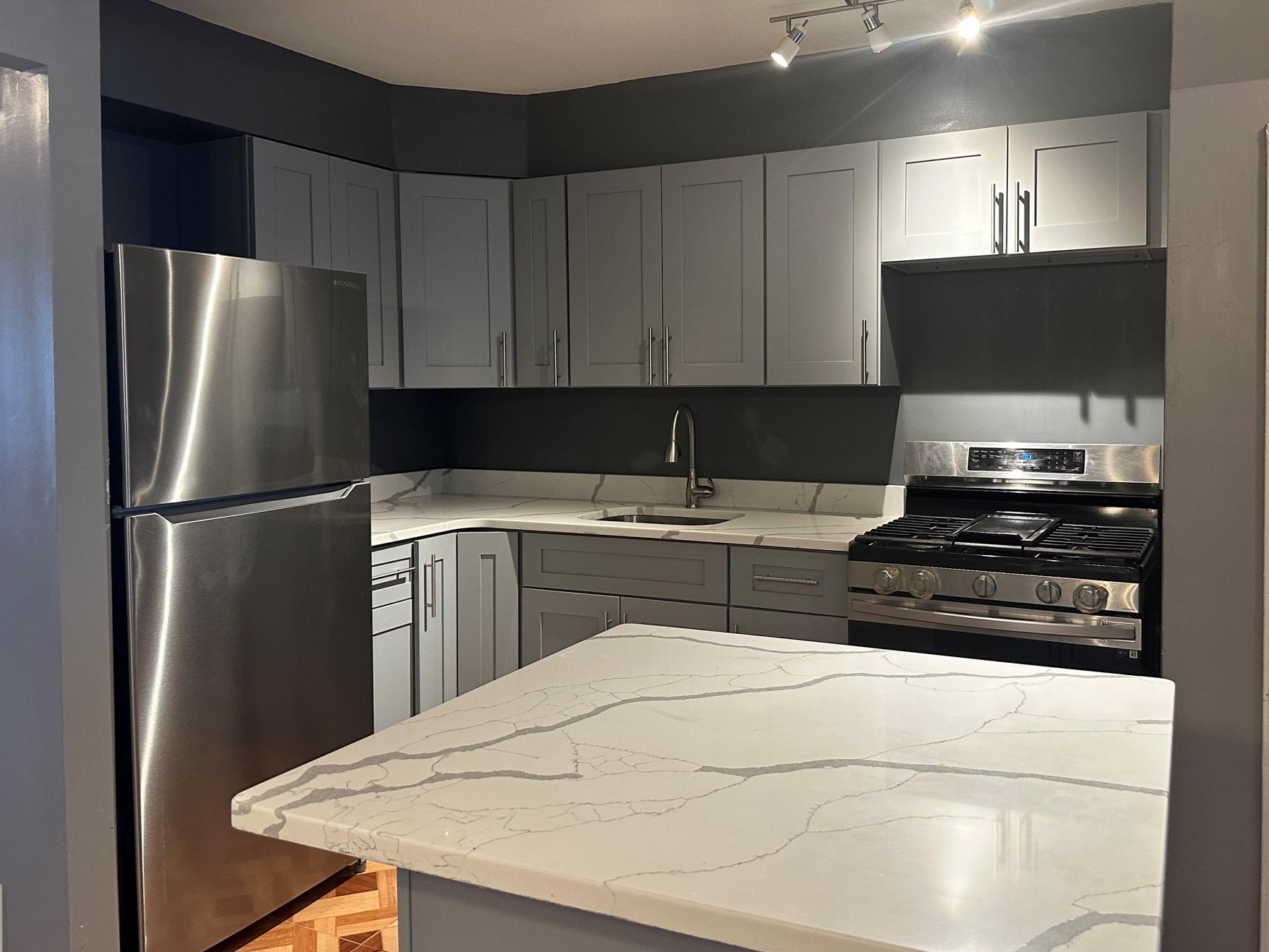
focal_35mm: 28
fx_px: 1027
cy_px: 427
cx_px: 700
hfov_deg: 63.3
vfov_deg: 49.7
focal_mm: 6.86
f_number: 1.78
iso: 200
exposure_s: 1/60
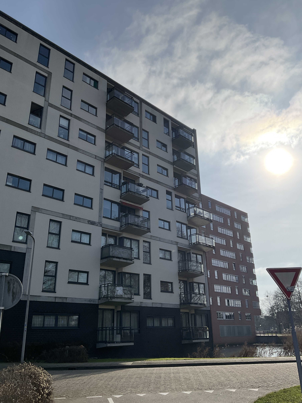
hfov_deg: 48.2
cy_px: 202
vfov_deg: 61.7
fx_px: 337
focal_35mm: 29
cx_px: 151
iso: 16
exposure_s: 1/5814
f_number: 1.8
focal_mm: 3
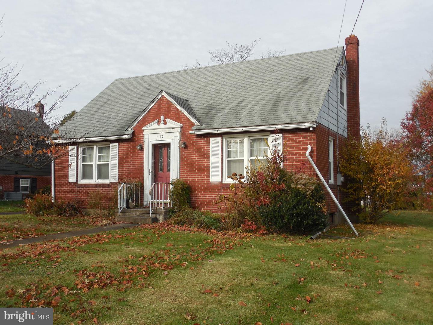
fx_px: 438
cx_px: 216
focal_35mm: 35
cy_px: 162
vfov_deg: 40.7
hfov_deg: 52.6
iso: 125
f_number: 3.7
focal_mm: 6.3
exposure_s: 1/640
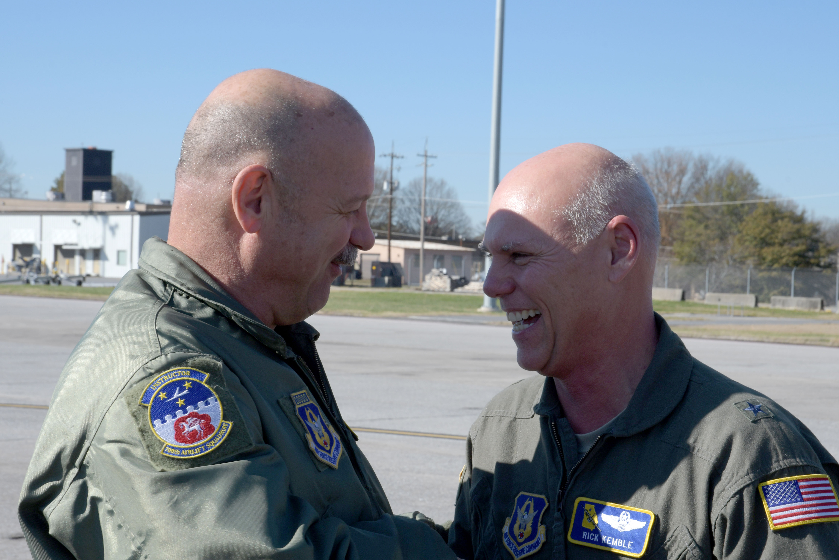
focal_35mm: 72
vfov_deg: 18.9
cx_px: 420
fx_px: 1678
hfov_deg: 28.1
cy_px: 280
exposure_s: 1/250
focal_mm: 48
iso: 200
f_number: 16
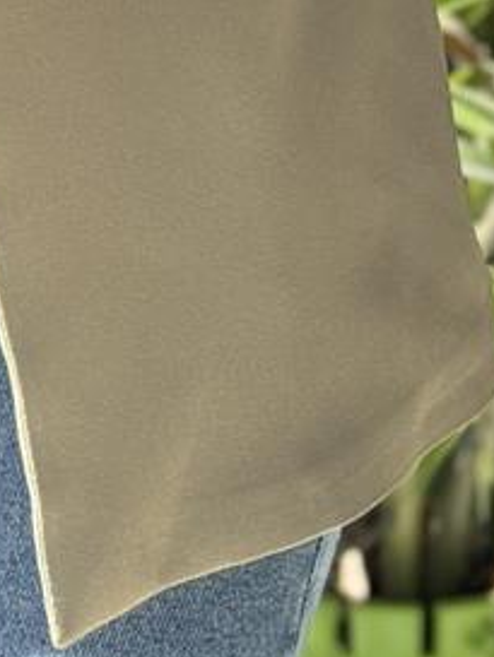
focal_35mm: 234
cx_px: -60
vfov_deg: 8.0
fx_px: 4449
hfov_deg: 6.3
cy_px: -788
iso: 64
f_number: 1.78
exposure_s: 1/317
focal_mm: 6.76
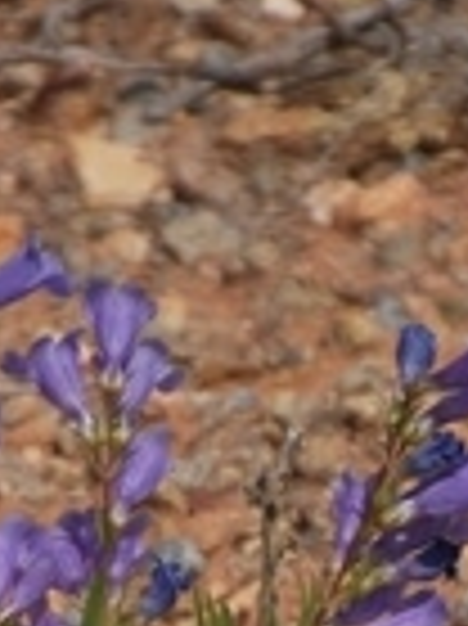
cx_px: 274
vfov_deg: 1.2
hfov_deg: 0.9
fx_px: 30367
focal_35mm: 1682
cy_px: 563
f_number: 6.3
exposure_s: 1/1250
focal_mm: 270
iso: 100
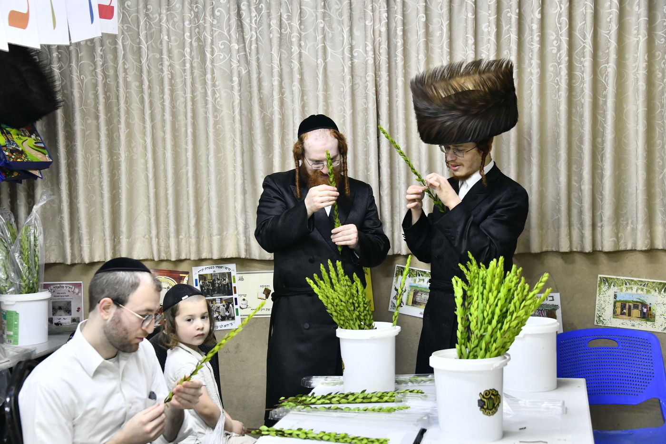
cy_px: 222
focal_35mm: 58
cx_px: 333
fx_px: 1073
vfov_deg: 23.4
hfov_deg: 34.5
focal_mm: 58
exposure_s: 1/100
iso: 1600
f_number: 5
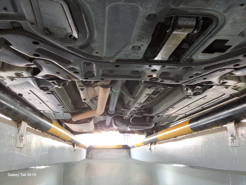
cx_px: 123
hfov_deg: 63.4
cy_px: 92
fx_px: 199
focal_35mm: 28
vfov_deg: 49.7
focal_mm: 2.91
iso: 125
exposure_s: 1/40
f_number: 1.9
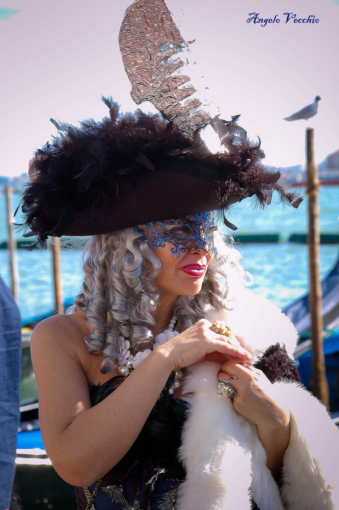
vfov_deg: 17.1
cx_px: 170
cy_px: 255
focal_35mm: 120
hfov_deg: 11.4
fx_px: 1698
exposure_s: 1/160
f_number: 8
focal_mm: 80
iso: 200
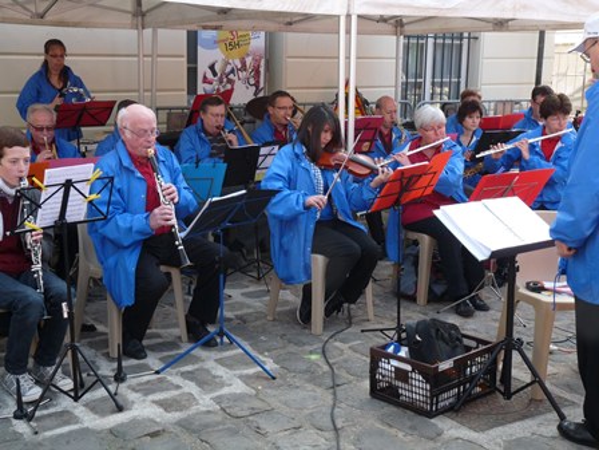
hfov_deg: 38.9
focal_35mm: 49
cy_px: 225
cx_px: 300
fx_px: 848
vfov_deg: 29.7
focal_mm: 8.7
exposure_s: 1/160
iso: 100
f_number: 4
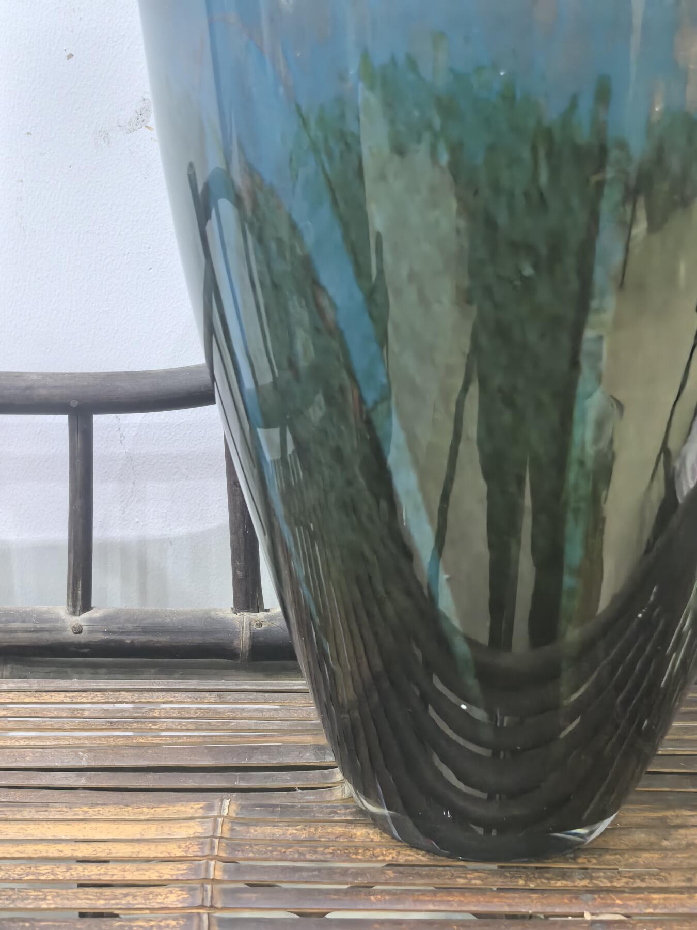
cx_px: 348
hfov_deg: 27.0
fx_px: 1450
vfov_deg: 35.5
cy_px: 465
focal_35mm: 54
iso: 1000
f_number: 2
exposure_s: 1/167
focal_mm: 6.98
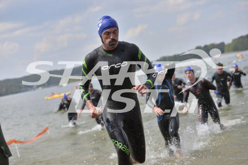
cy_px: 82
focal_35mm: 70
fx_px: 482
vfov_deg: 19.5
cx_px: 124
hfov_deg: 28.8
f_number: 4
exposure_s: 1/3200
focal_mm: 70
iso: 200
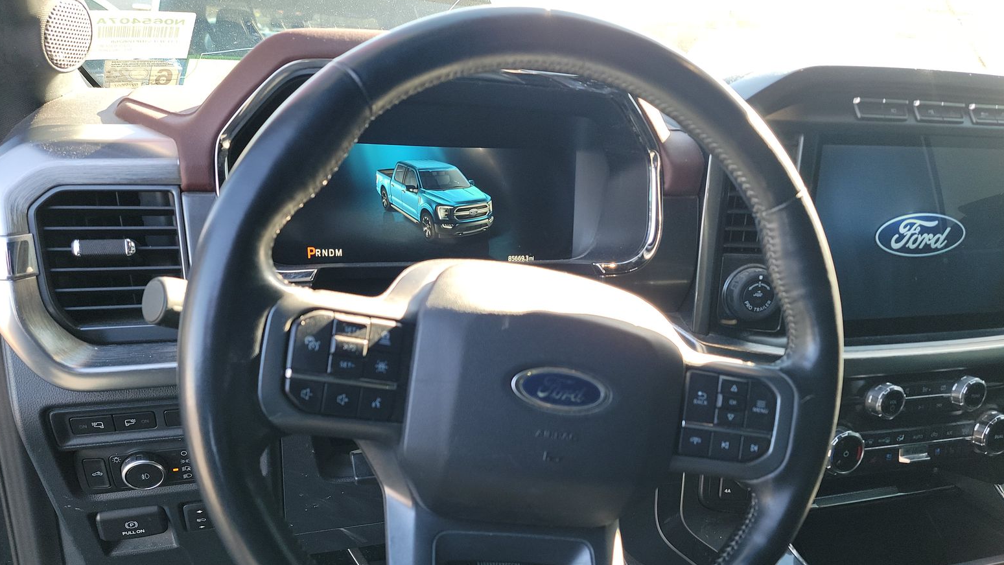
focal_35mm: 27
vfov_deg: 42.3
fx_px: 719
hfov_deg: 69.8
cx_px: 511
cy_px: 378
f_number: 1.8
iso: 90
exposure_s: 1/59
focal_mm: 6.7
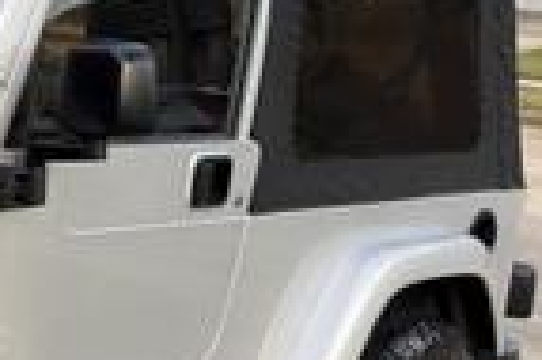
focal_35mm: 88
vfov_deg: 15.5
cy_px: 216
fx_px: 1323
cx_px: -182
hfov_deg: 20.9
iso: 80
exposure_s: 1/840
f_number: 1.78
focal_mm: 6.76
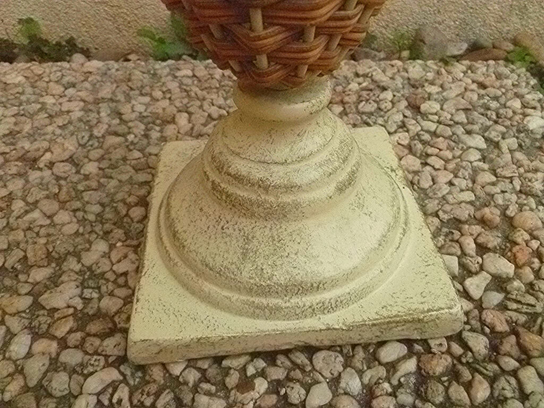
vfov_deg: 49.7
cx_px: 272
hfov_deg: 63.4
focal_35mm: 28
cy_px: 204
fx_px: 440
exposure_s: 1/500
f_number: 3.3
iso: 1600
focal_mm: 5
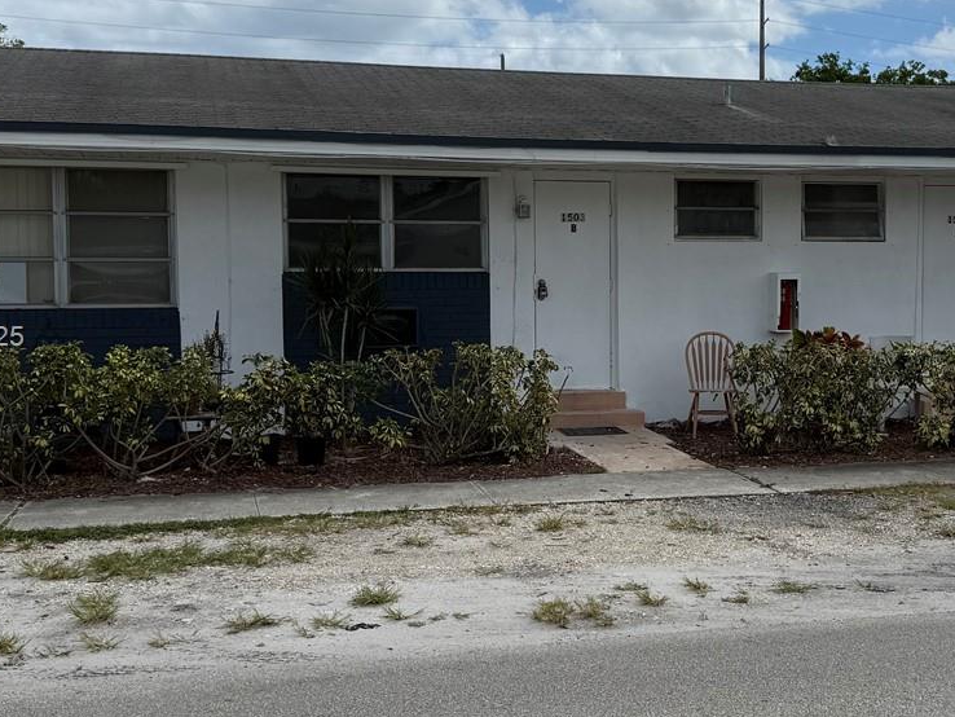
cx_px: 646
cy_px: 339
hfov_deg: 36.4
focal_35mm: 52
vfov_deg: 28.0
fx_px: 1435
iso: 80
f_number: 1.78
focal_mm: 6.76
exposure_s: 1/8130
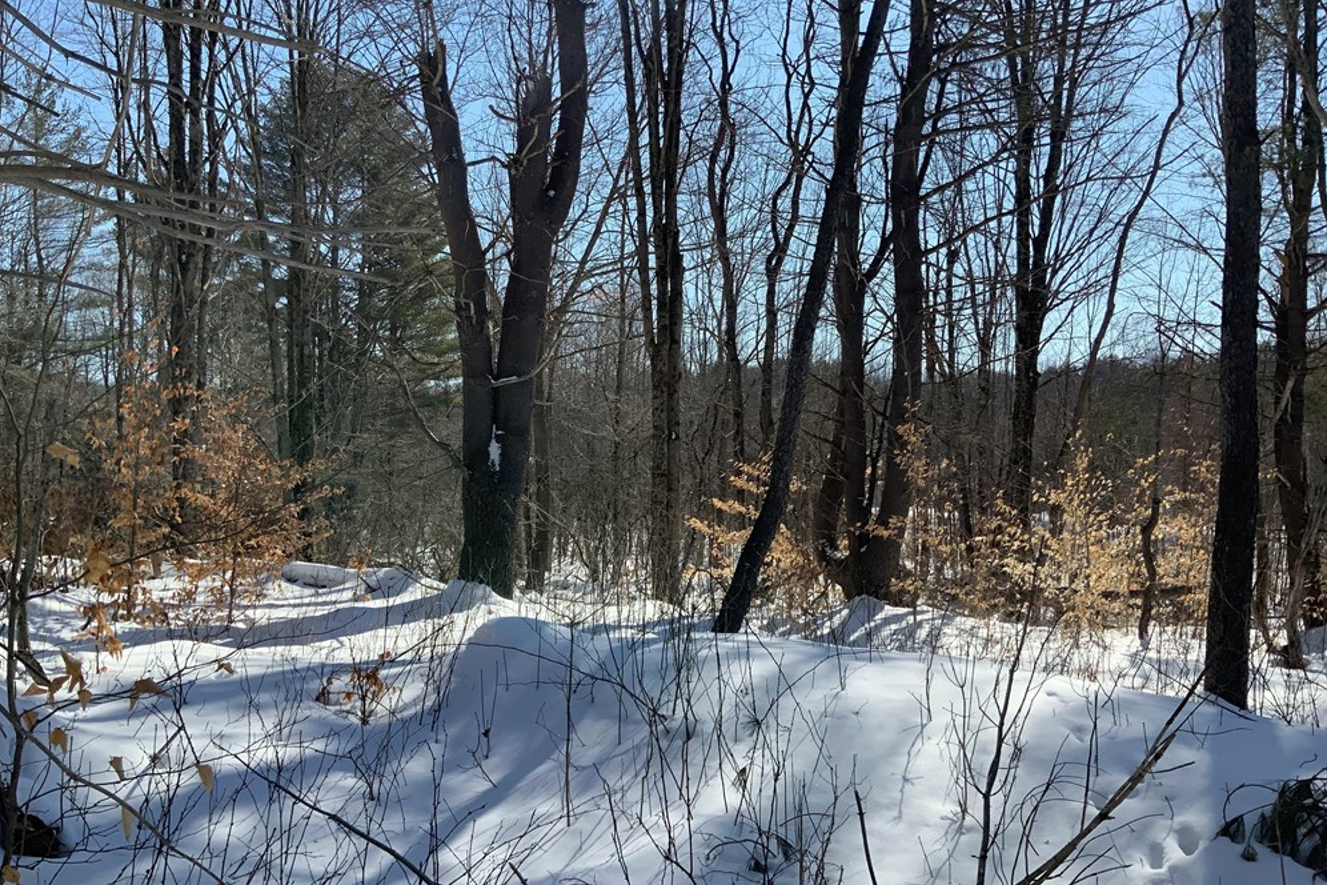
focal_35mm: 31
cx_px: 658
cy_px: 462
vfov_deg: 42.3
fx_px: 1143
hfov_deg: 60.3
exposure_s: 1/2427
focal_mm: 3
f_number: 1.8
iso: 20
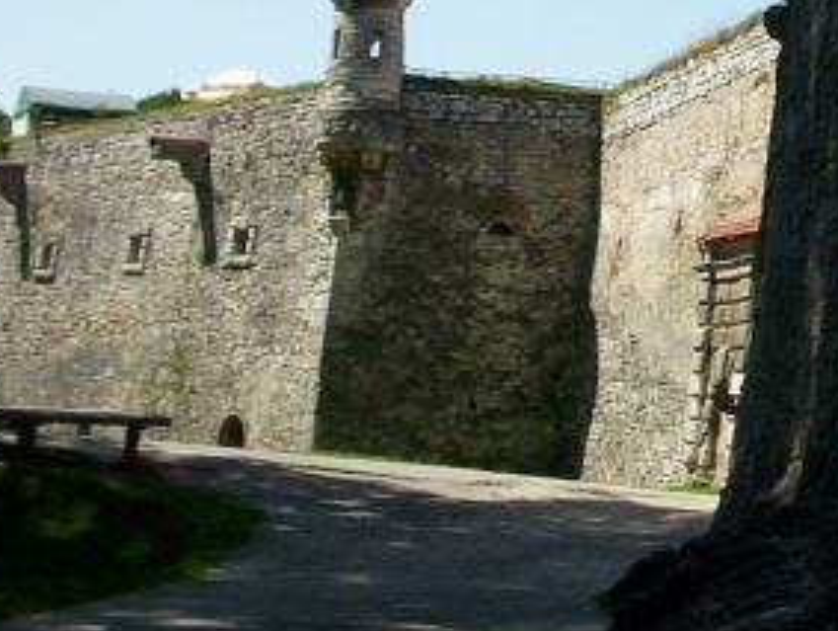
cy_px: -49
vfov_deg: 16.7
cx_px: 808
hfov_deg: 22.0
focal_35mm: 86
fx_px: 2085
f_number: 4.5
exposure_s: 1/796
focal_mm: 4.99
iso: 100
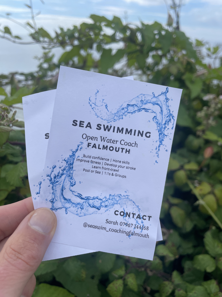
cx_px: 111
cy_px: 148
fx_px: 222
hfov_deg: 53.1
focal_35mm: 26
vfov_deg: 67.3
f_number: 1.6
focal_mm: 4.2
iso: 32
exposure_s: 1/2959
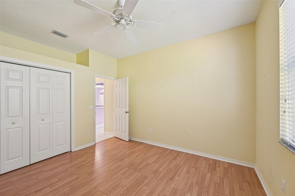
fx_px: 115
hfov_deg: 104.3
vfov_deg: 81.2
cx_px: 148
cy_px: 98
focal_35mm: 14
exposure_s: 1/6
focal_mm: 14
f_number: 8
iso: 400
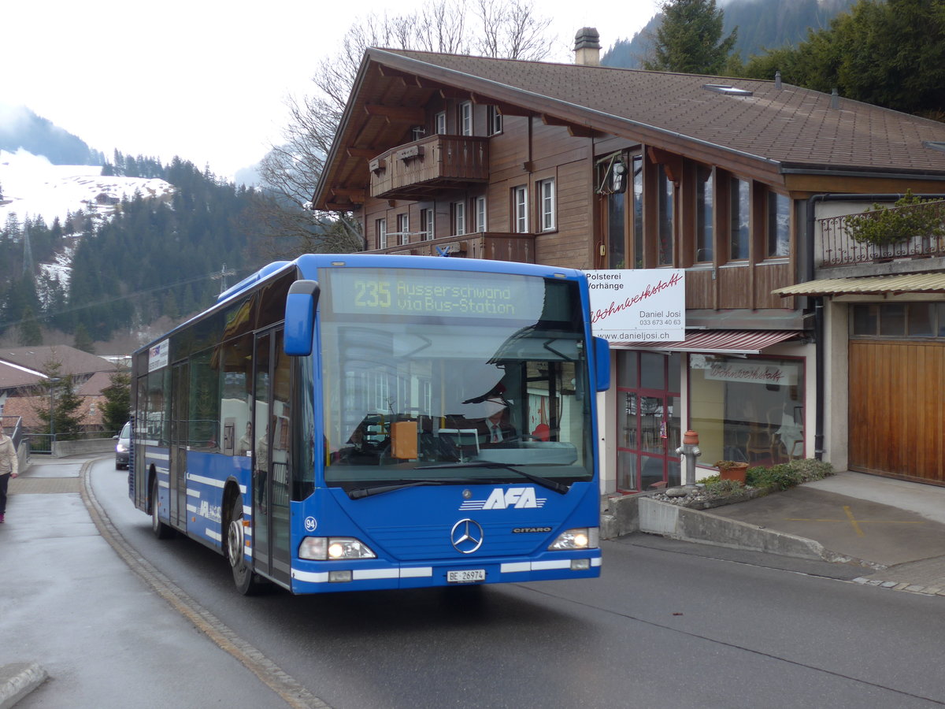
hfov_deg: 42.9
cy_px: 354
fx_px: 1201
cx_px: 472
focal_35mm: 44
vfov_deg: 32.9
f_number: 2.8
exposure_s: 1/250
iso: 80
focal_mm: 9
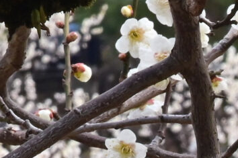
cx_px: 452
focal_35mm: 868
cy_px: 448
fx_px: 5731
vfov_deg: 1.6
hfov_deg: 2.4
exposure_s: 1/125
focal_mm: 120
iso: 1800
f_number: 22
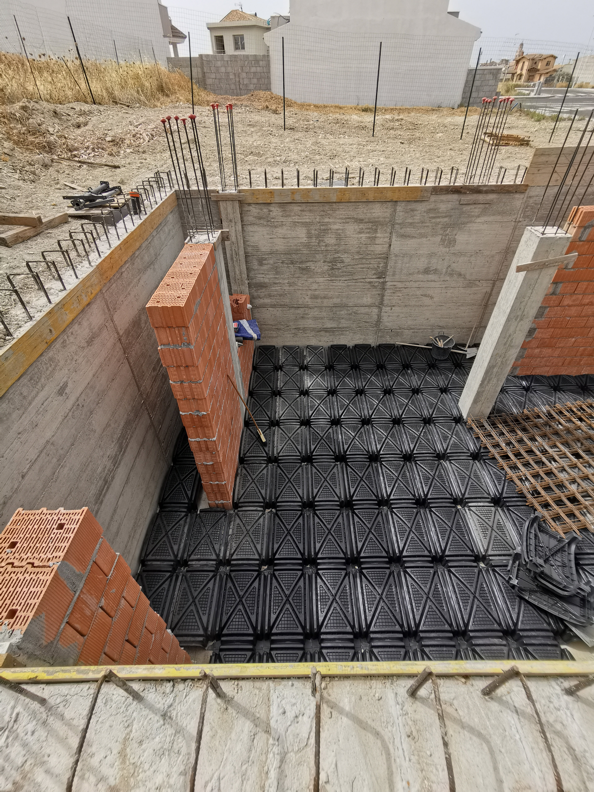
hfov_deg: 78.1
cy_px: 396
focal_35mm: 16
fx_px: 366
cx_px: 297
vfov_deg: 94.5
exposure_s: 1/905
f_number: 2.2
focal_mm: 2.35
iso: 50
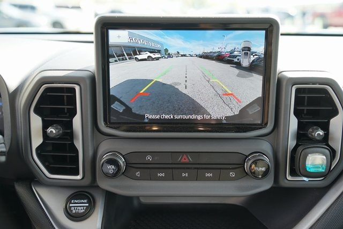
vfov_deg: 35.1
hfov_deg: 50.7
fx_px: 362
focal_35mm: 38
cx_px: 172
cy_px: 114
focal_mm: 38
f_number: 4
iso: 125
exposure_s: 1/60
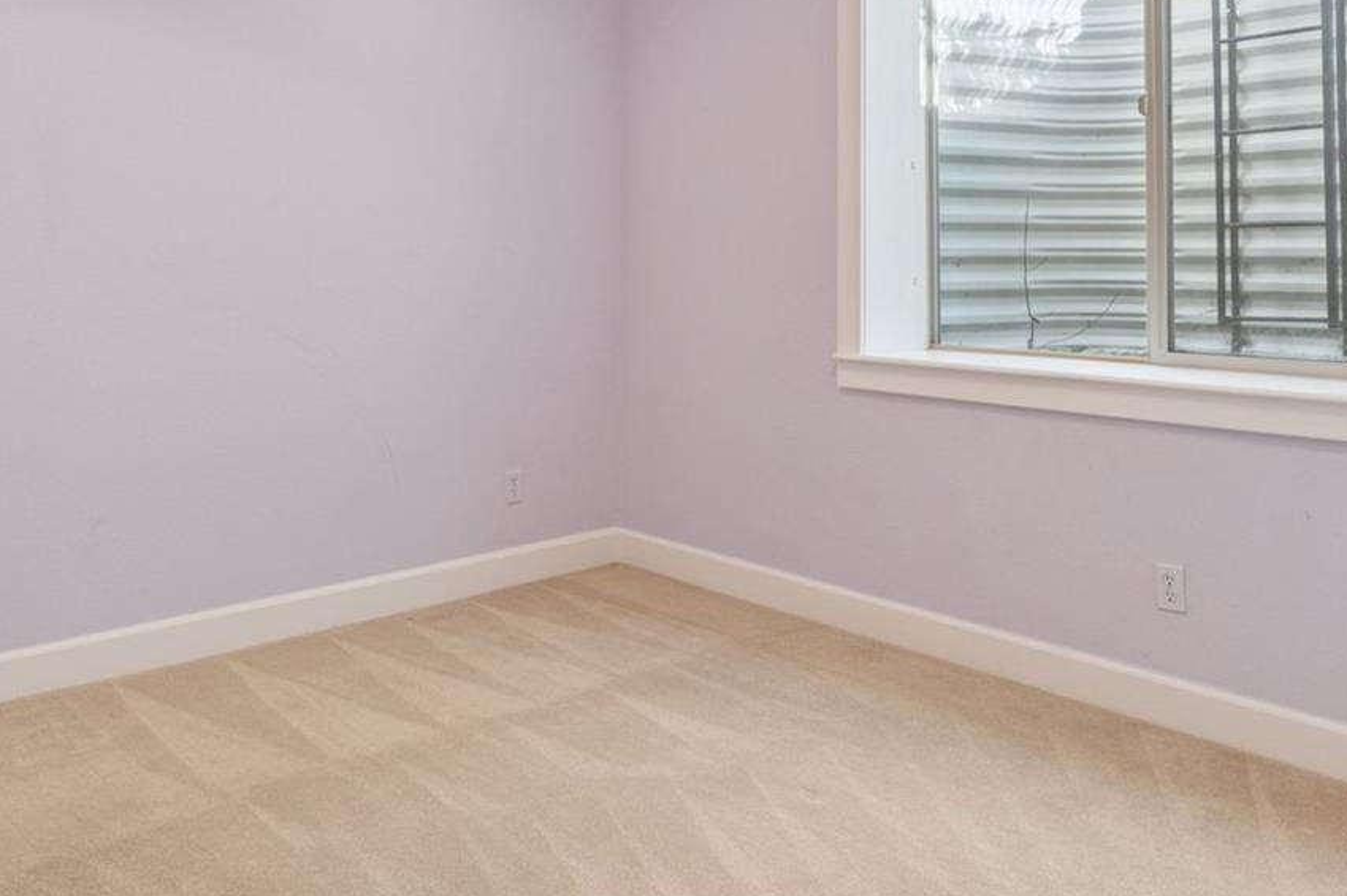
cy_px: 275
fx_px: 1197
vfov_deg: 40.4
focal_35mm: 32
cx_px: 594
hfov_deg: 58.6
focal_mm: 17
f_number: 9
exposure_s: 1/15
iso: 400
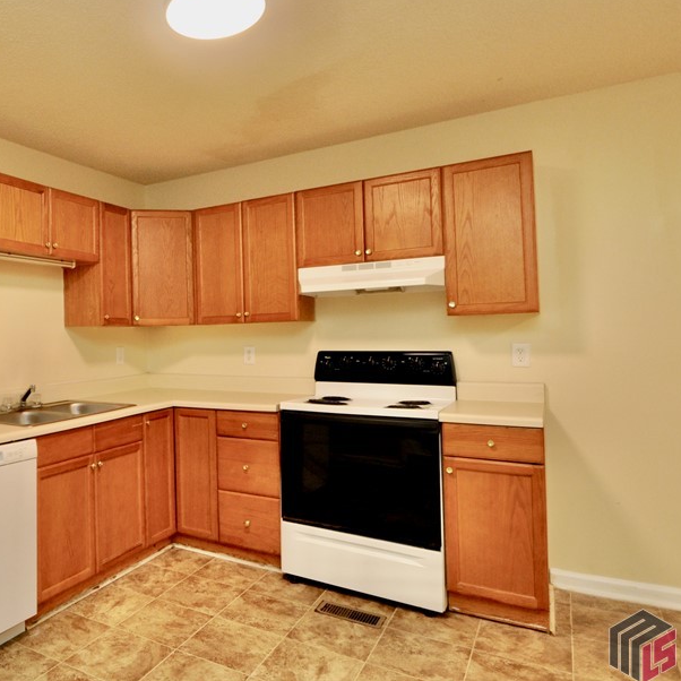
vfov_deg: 67.2
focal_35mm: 23
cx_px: 152
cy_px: 321
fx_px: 512
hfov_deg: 62.5
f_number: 4
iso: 500
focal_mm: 10
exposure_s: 1/60
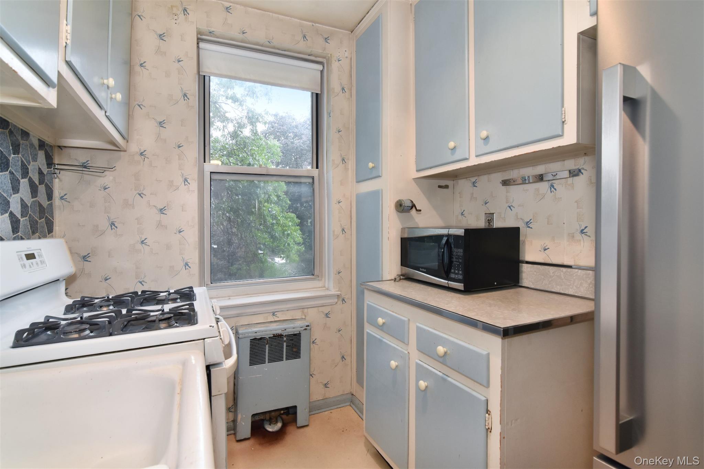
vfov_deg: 72.0
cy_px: 234
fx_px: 323
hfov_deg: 95.0
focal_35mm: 16
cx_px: 352
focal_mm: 11
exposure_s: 1/60
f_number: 8
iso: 800
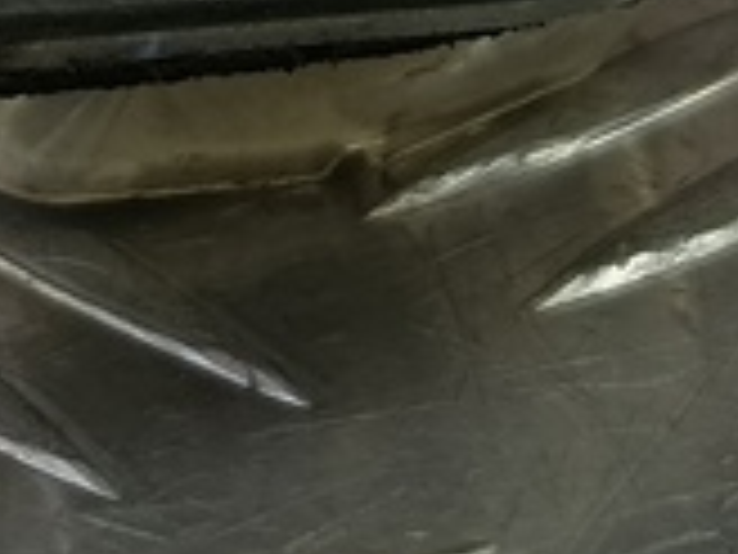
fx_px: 3070
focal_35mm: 144
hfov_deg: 13.7
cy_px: -387
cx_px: 252
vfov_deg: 9.8
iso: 98
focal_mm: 4.11
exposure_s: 1/50
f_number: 1.6
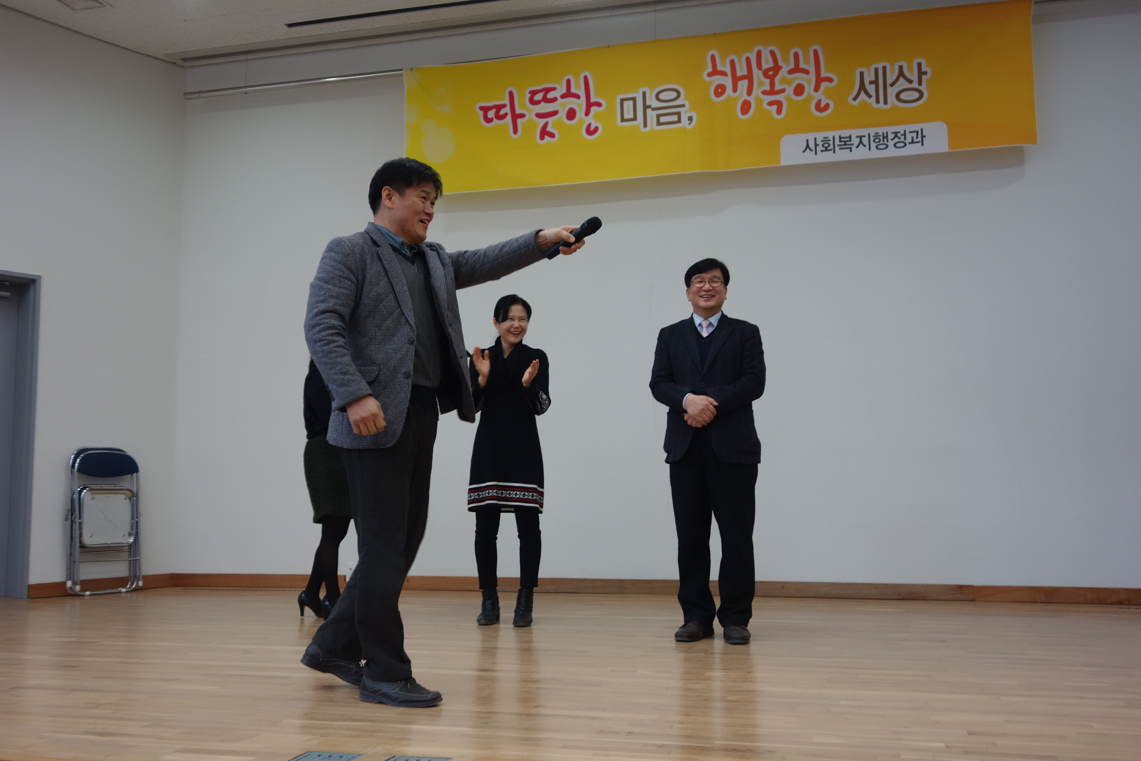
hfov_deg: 55.8
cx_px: 570
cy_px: 380
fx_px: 1078
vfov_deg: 38.9
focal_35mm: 34
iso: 800
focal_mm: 12.62
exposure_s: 1/200
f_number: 2.8
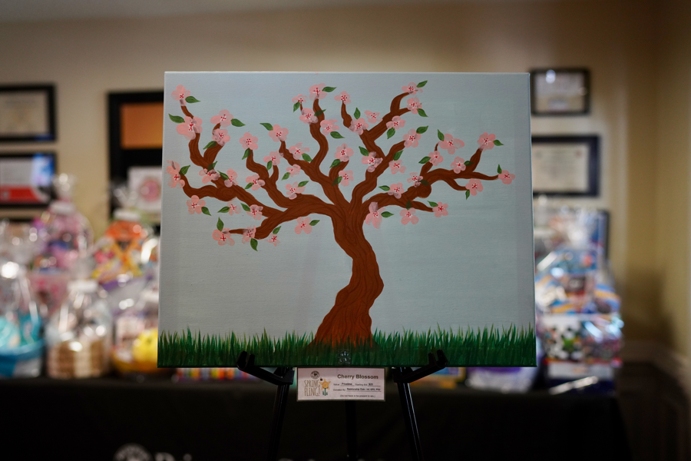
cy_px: 230
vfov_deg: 37.9
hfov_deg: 54.4
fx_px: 672
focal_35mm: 35
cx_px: 346
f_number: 2
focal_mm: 35
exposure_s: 1/160
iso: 1600
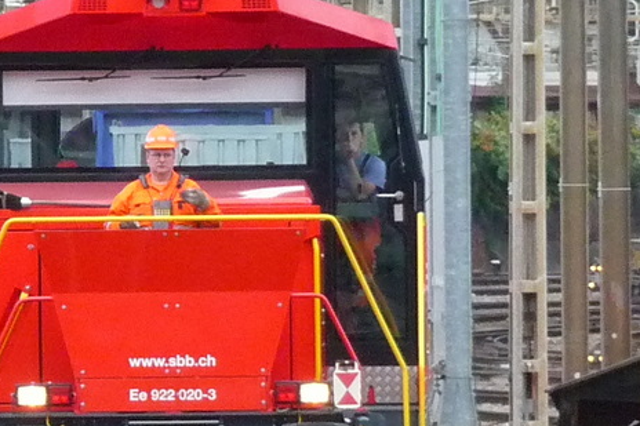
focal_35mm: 628
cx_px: -3
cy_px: 240
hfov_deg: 3.3
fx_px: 11160
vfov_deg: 2.2
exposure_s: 1/80
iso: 400
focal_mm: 47
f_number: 4.9
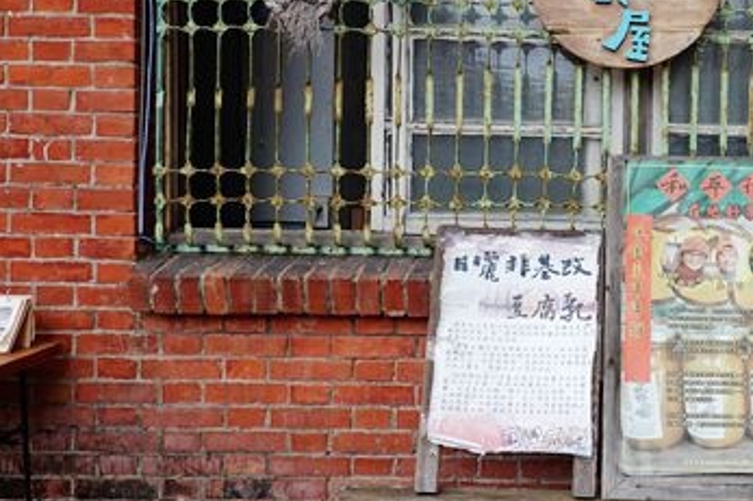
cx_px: 629
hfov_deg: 41.3
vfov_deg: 29.8
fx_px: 941
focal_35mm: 45
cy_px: 214
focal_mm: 9
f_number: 2.8
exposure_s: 1/125
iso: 125
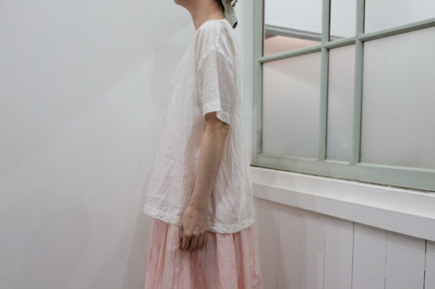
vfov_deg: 41.0
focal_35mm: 32
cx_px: 218
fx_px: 386
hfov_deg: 58.8
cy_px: 144
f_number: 3.6
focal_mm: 21.4
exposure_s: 1/100
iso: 2500
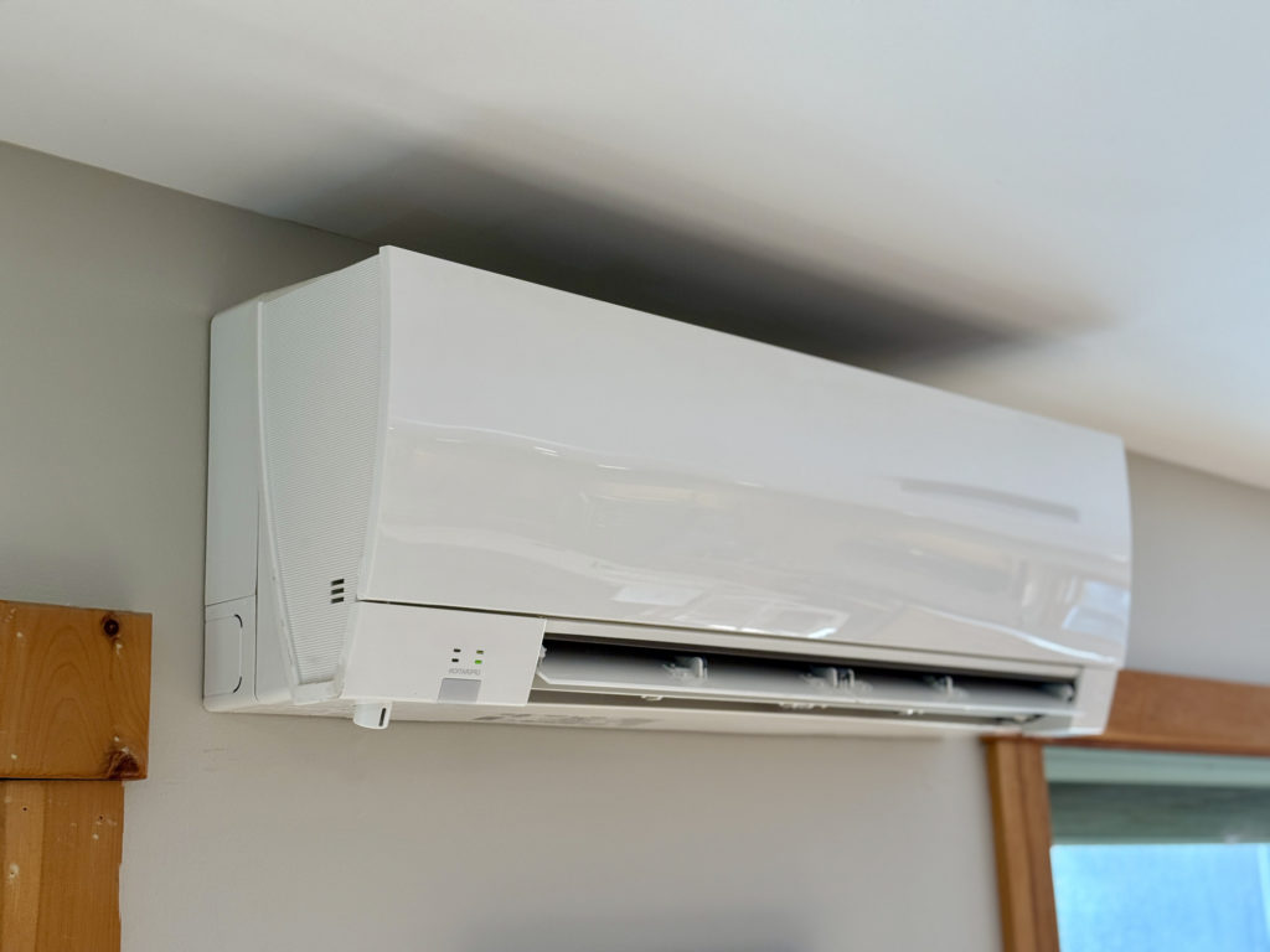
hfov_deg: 39.7
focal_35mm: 48
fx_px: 1761
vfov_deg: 30.3
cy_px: 476
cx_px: 635
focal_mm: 6.76
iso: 125
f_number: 1.78
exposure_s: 1/120
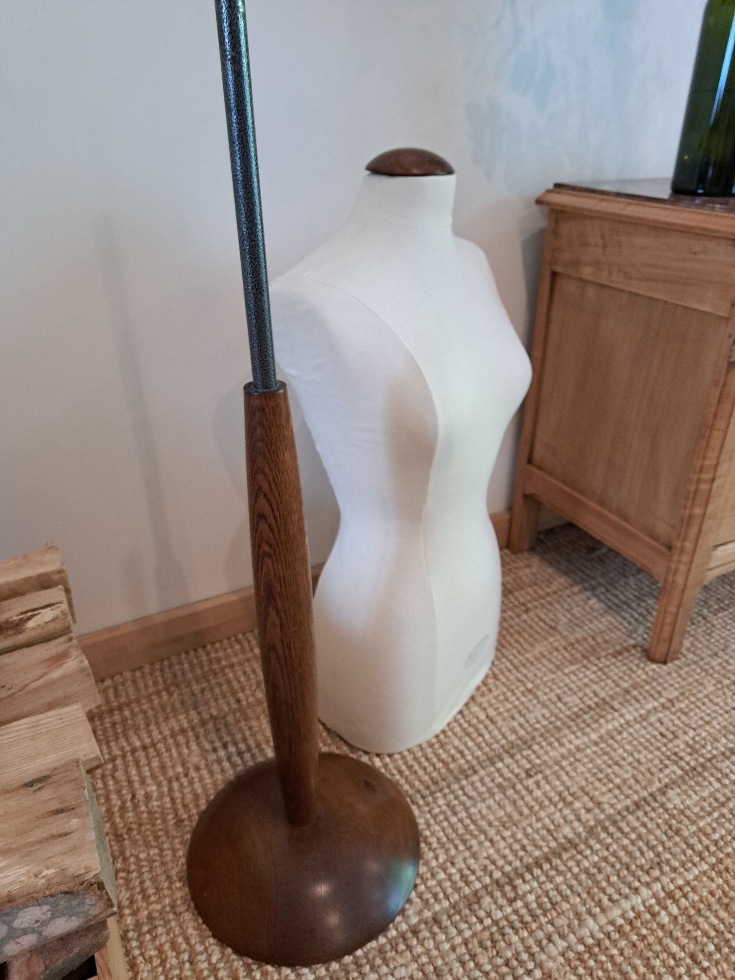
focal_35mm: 24
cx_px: 368
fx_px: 679
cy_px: 490
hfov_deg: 56.8
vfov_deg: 71.6
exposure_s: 1/50
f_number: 1.8
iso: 320
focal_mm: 5.23
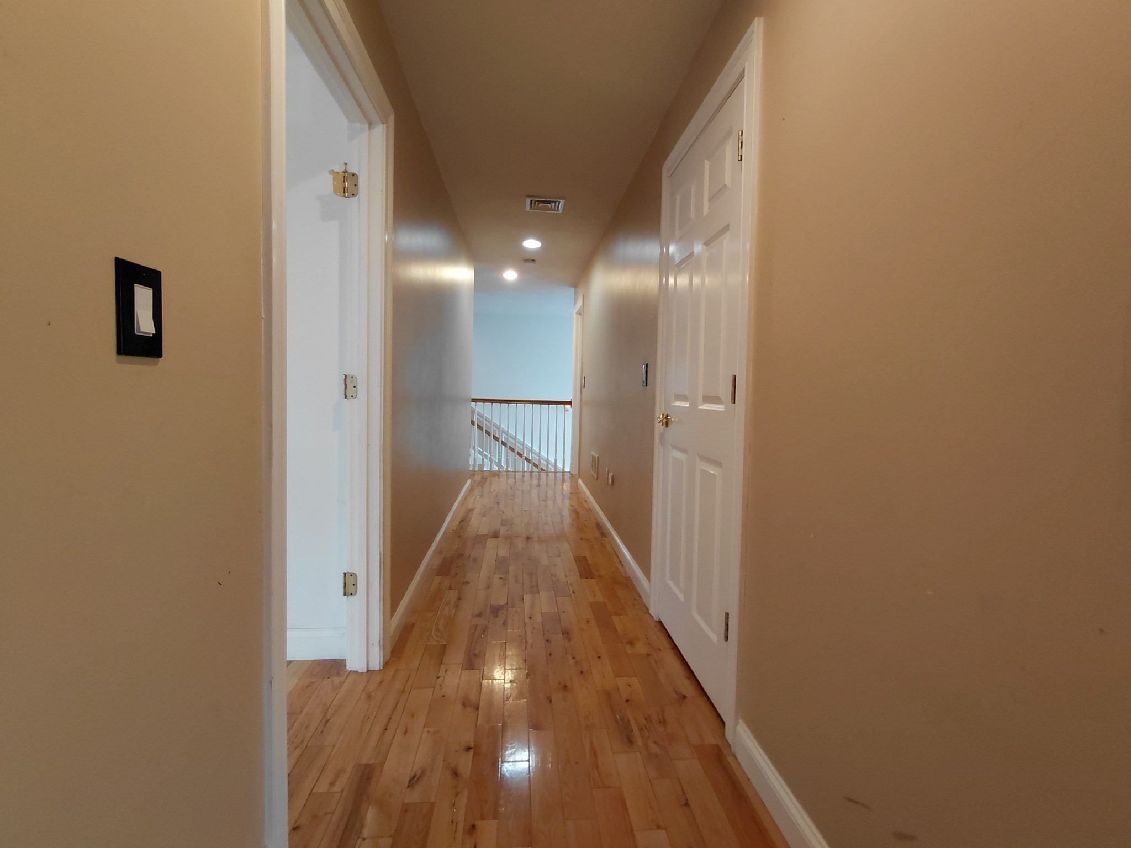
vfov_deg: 78.1
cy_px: 424
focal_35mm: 16
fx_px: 523
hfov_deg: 94.5
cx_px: 566
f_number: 2.2
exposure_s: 1/60
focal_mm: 1.64
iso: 160
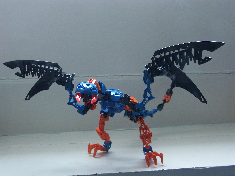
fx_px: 258
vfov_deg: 37.7
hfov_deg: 49.0
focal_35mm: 38
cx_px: 118
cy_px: 88
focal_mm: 9.93
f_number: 2.8
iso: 100
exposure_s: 1/20
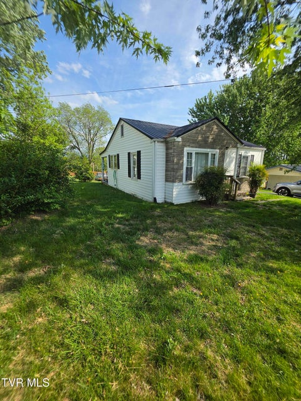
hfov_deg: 89.9
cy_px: 200
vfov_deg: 106.2
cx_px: 150
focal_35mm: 13
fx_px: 151
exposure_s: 1/1248
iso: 32
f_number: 1.9
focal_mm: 2.2
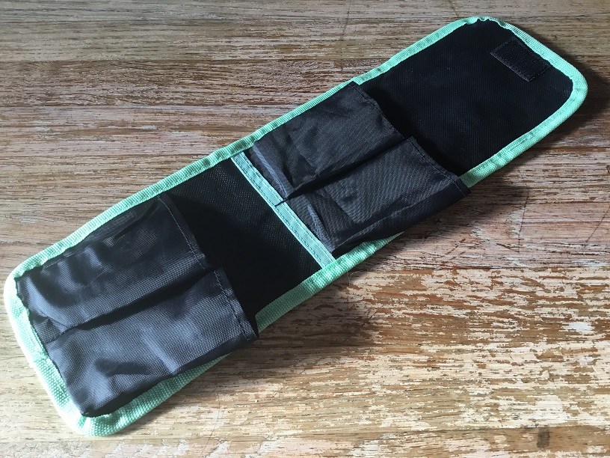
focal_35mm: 31
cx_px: 305
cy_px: 229
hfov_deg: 58.4
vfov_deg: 45.4
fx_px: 546
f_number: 2.4
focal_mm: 3.3
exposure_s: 1/33
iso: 25
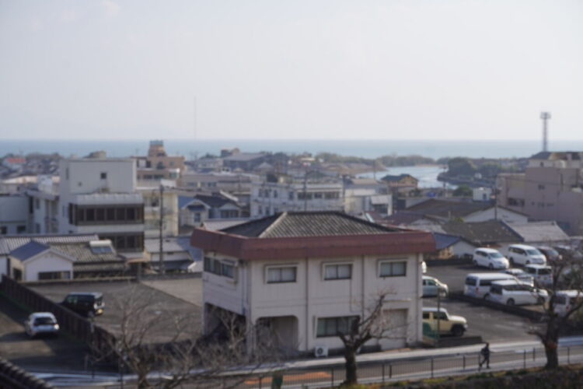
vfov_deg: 18.9
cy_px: 194
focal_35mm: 72
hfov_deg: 28.1
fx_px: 1166
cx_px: 292
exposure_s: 1/250
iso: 100
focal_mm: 48
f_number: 9
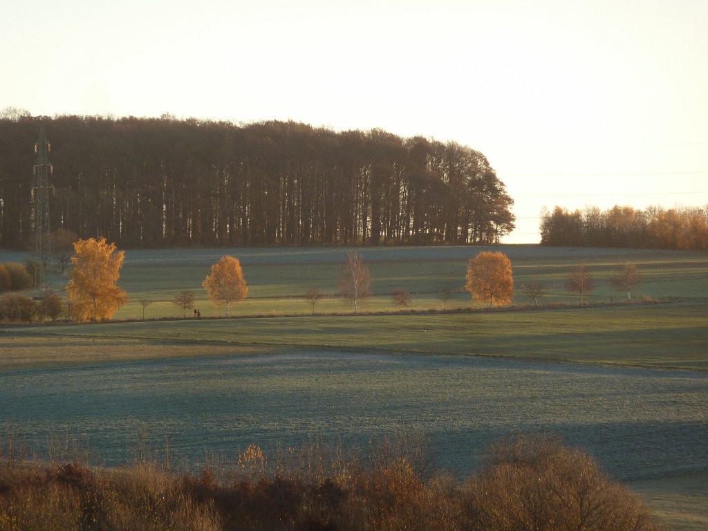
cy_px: 266
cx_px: 354
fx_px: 6136
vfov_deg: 5.0
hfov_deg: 6.6
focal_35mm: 300
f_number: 4.9
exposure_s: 1/125
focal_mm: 49.2
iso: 125
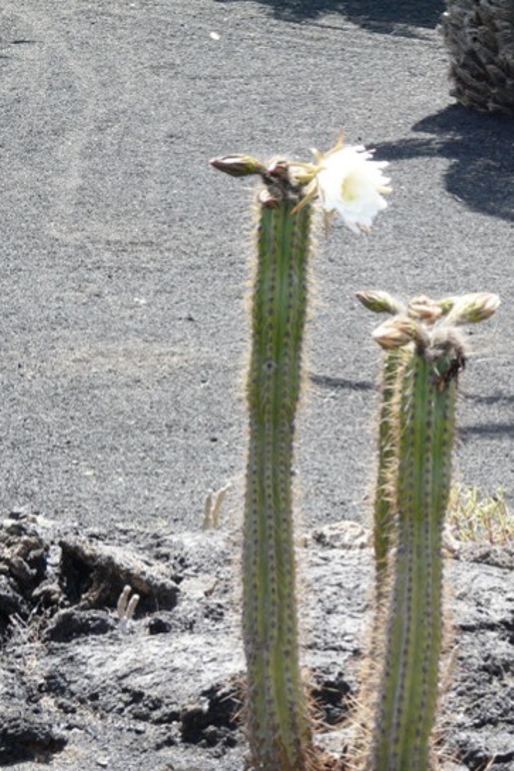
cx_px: 341
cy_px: 495
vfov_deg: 9.3
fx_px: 4736
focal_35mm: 221
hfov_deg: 6.2
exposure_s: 1/250
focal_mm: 27
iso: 100
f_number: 4
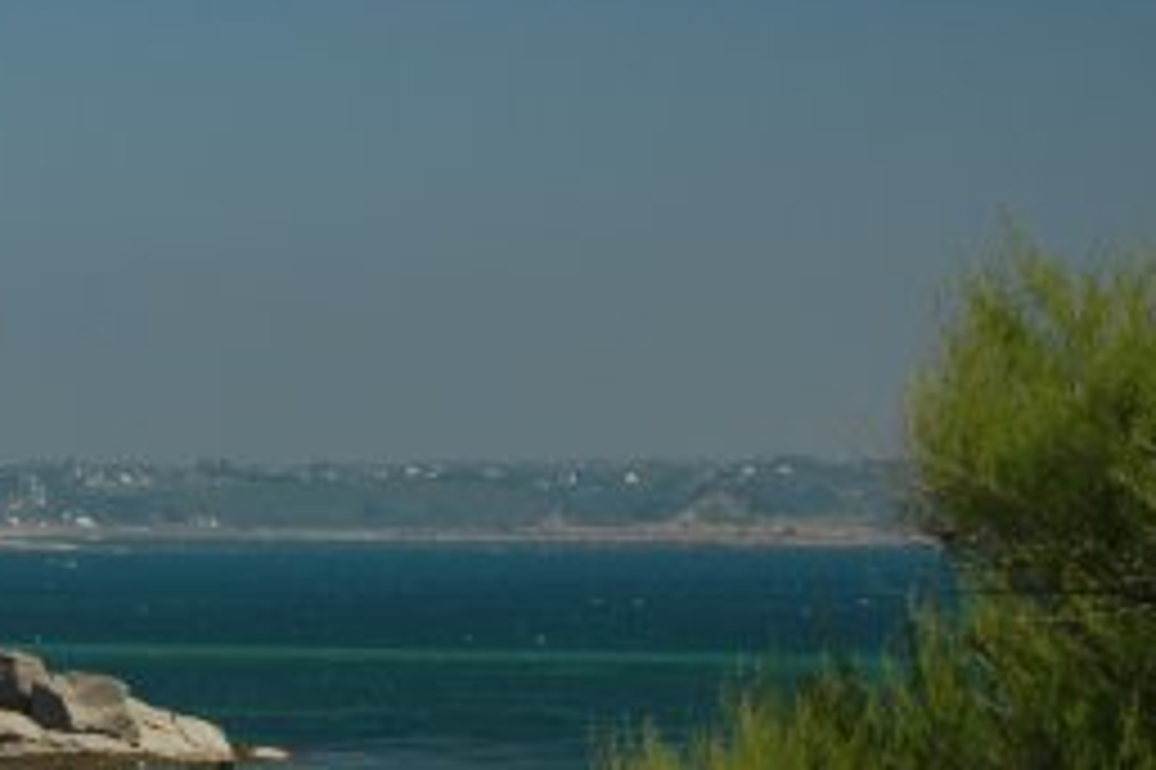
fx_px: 6899
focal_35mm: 215
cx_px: -67
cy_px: 1112
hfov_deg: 9.5
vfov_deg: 6.3
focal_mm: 46
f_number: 6.3
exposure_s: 1/250
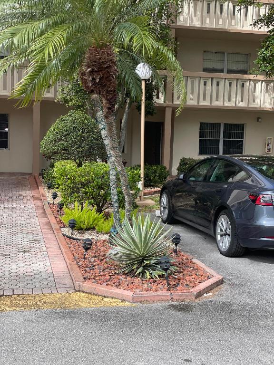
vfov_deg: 36.8
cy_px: 182
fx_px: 549
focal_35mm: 52
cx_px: 137
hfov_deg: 28.0
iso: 32
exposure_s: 1/675
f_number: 2
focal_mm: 6
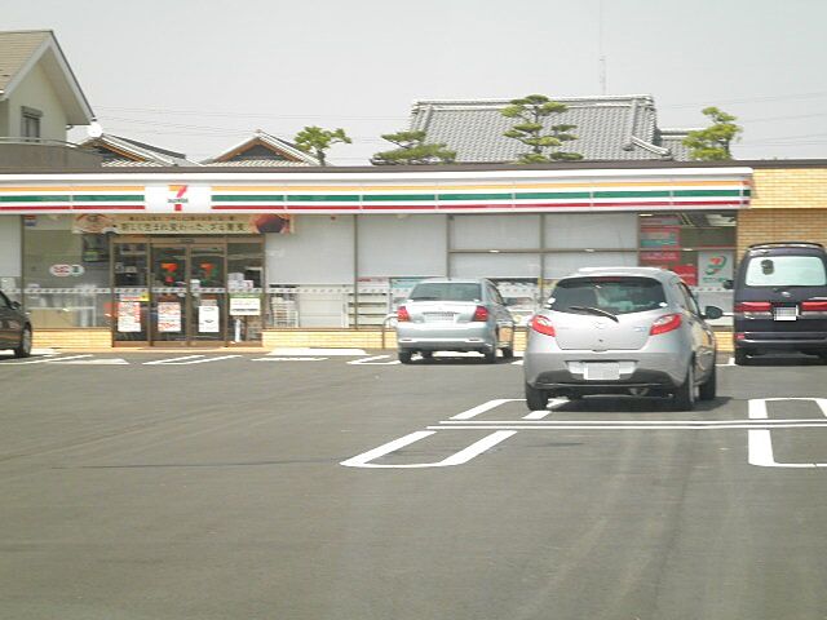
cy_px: 310
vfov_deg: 17.0
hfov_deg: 22.5
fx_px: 2078
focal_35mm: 87
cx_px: 414
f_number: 4.9
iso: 64
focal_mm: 15.4
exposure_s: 1/160
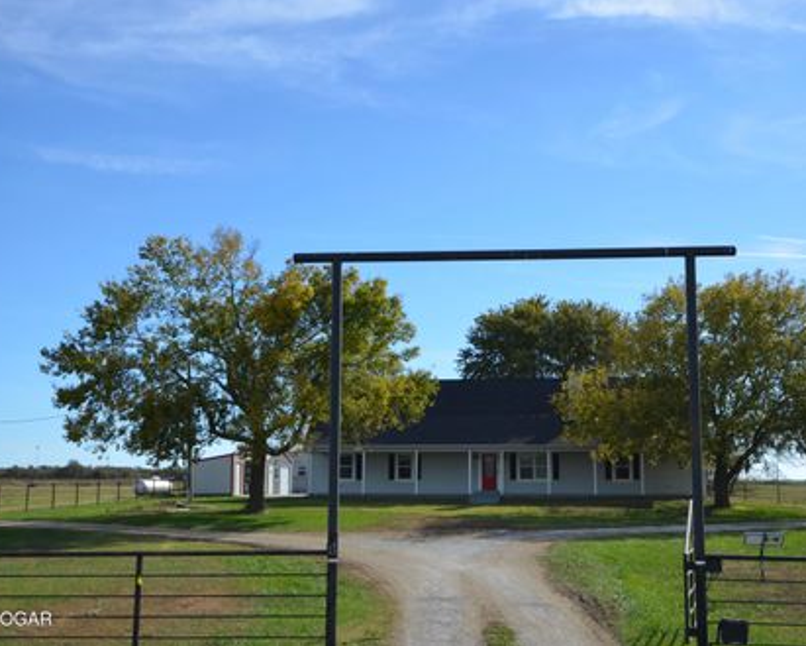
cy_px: 323
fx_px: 978
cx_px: 429
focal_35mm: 41
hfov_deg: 44.8
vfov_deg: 36.5
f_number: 8
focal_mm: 24
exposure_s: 1/250
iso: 100
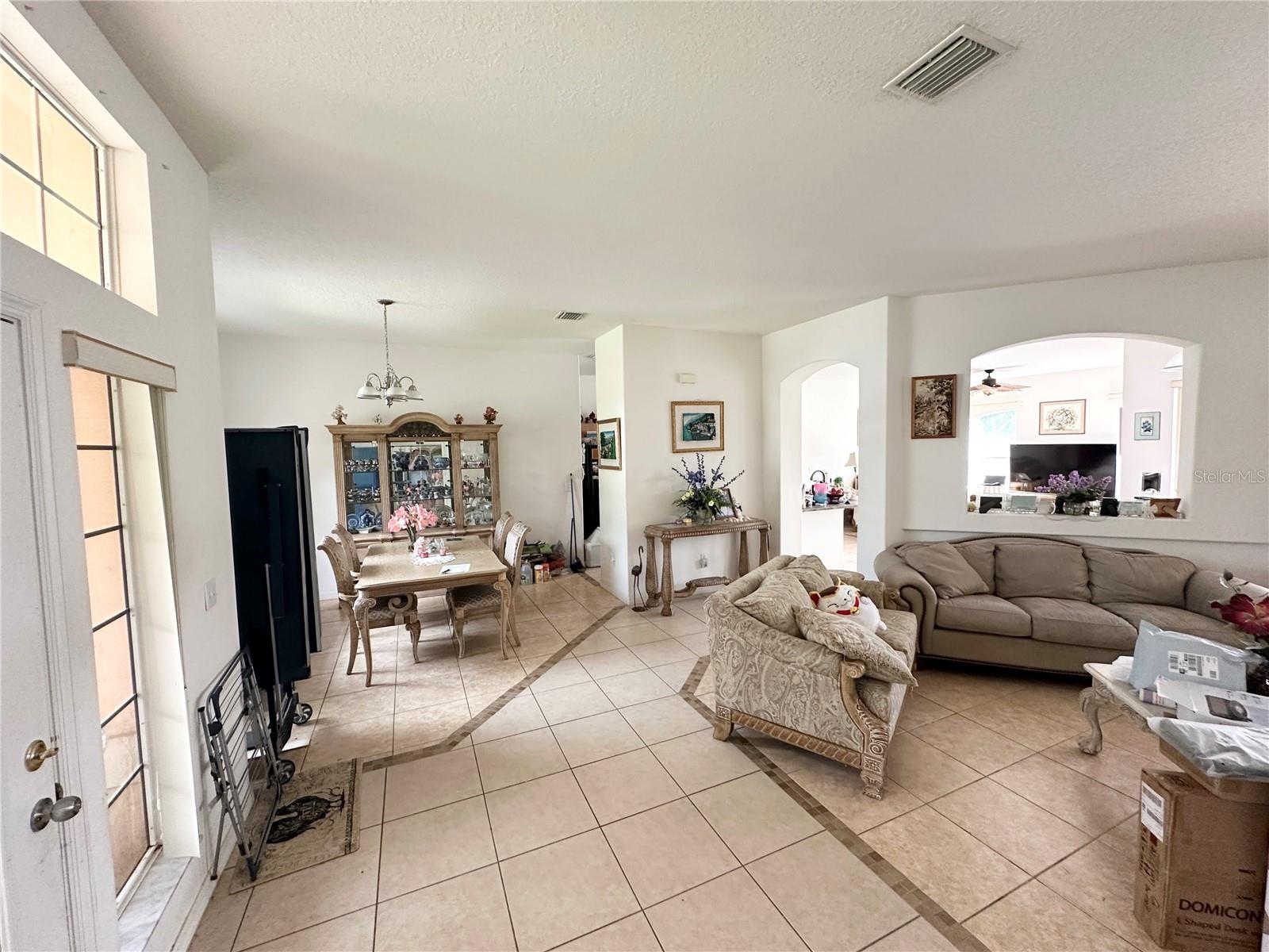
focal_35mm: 14
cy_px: 476
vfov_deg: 85.7
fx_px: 513
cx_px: 634
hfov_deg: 102.1
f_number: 2.2
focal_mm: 2.22
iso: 320
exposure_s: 1/99
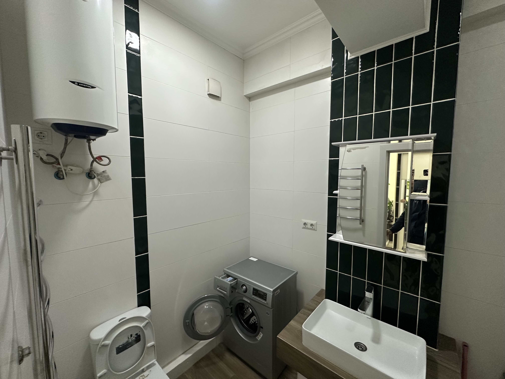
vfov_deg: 85.7
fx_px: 204
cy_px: 190
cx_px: 252
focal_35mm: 14
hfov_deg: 102.1
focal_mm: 2.22
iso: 250
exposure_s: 1/50
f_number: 2.2
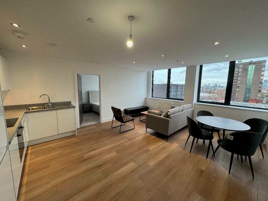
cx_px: 134
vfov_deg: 85.7
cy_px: 100
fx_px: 108
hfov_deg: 102.1
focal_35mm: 14
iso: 100
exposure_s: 1/100
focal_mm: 2.22
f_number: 2.2
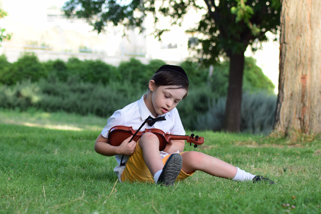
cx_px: 160
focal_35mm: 112
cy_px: 107
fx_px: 1003
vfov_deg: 12.2
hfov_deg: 18.2
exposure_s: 1/125
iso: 200
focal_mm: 75
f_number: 5.6
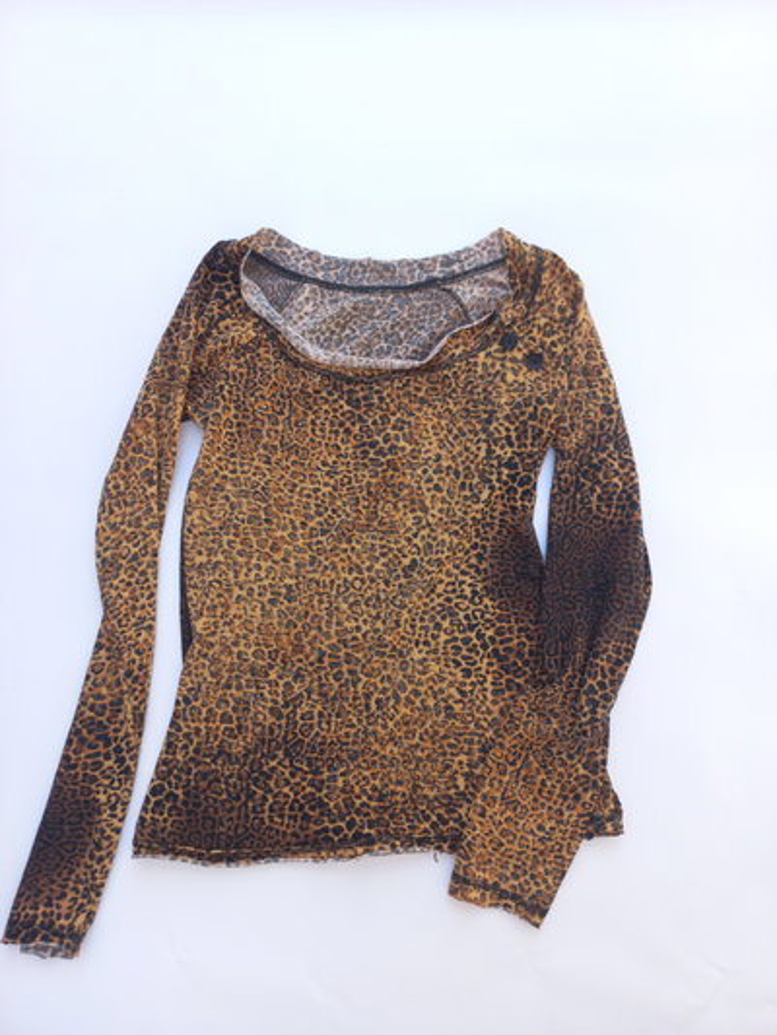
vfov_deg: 69.4
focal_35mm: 25
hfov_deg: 54.9
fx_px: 748
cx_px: 388
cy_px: 518
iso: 40
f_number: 1.8
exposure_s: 1/100
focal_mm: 4.6
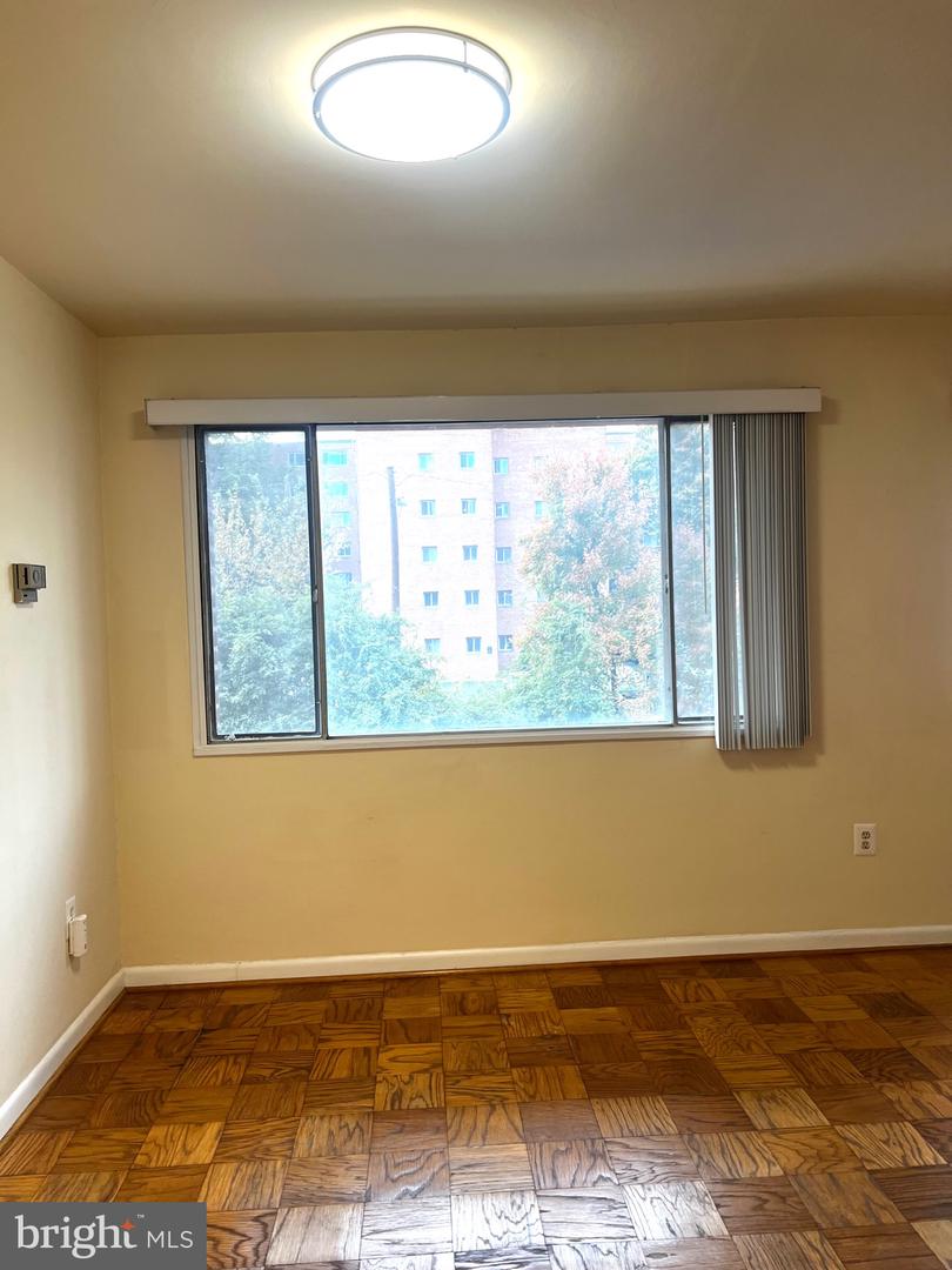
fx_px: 953
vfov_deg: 67.3
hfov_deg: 53.1
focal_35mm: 26
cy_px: 635
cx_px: 476
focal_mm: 5.7
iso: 64
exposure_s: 1/120
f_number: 1.5
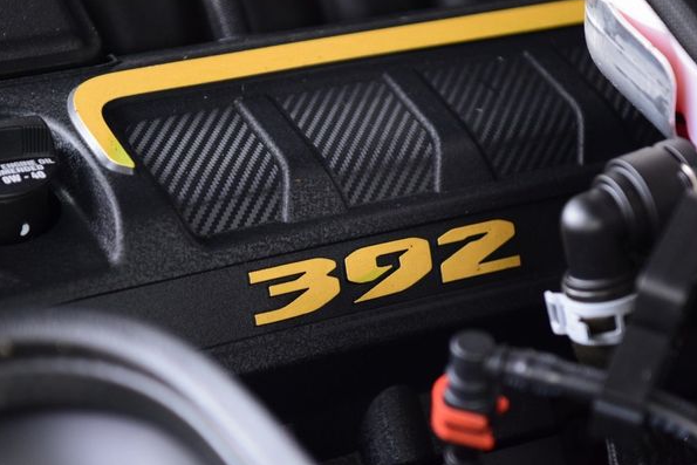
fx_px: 2188
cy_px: 240
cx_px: 351
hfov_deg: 18.1
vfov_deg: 12.1
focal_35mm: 113
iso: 1600
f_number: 2.8
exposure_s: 1/15
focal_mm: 70
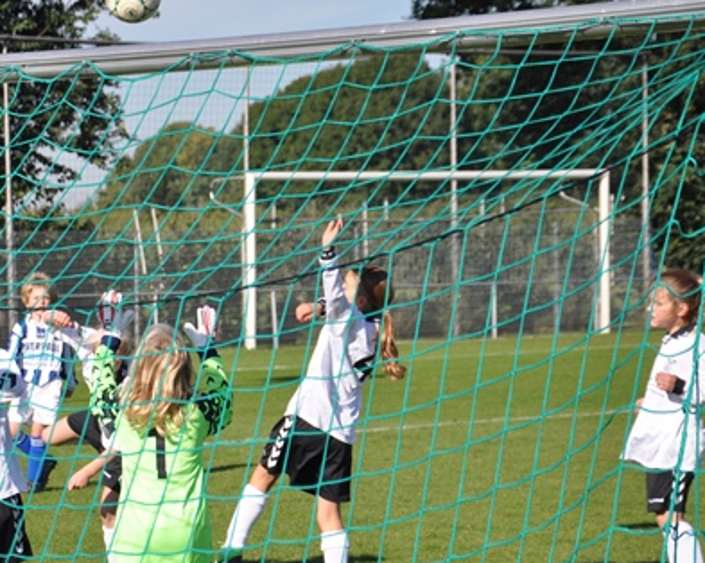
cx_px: 248
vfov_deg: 8.5
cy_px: 333
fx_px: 3811
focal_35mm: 183
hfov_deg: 10.6
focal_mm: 85
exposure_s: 1/1600
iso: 400
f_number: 6.3
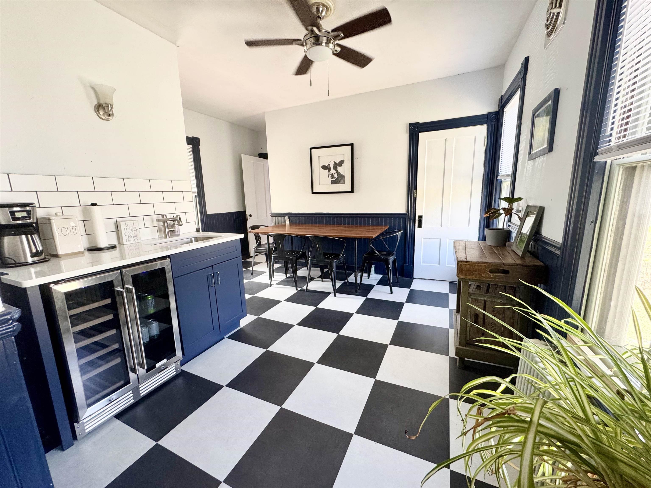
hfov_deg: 102.1
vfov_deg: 85.7
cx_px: 326
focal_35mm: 14
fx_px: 263
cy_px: 244
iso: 160
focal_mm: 2.22
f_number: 2.2
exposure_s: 1/99
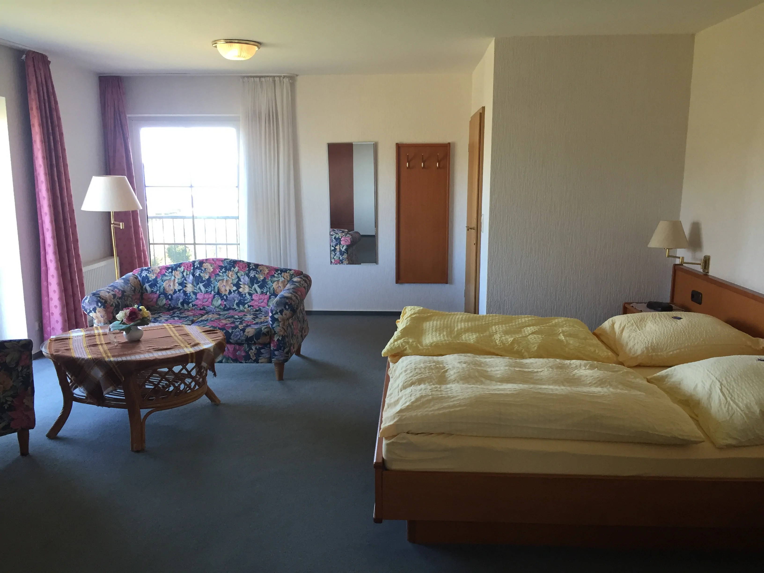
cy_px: 286
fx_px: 640
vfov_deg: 48.2
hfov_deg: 61.7
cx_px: 382
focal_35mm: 29
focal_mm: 4.15
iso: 50
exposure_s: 1/33
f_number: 2.2
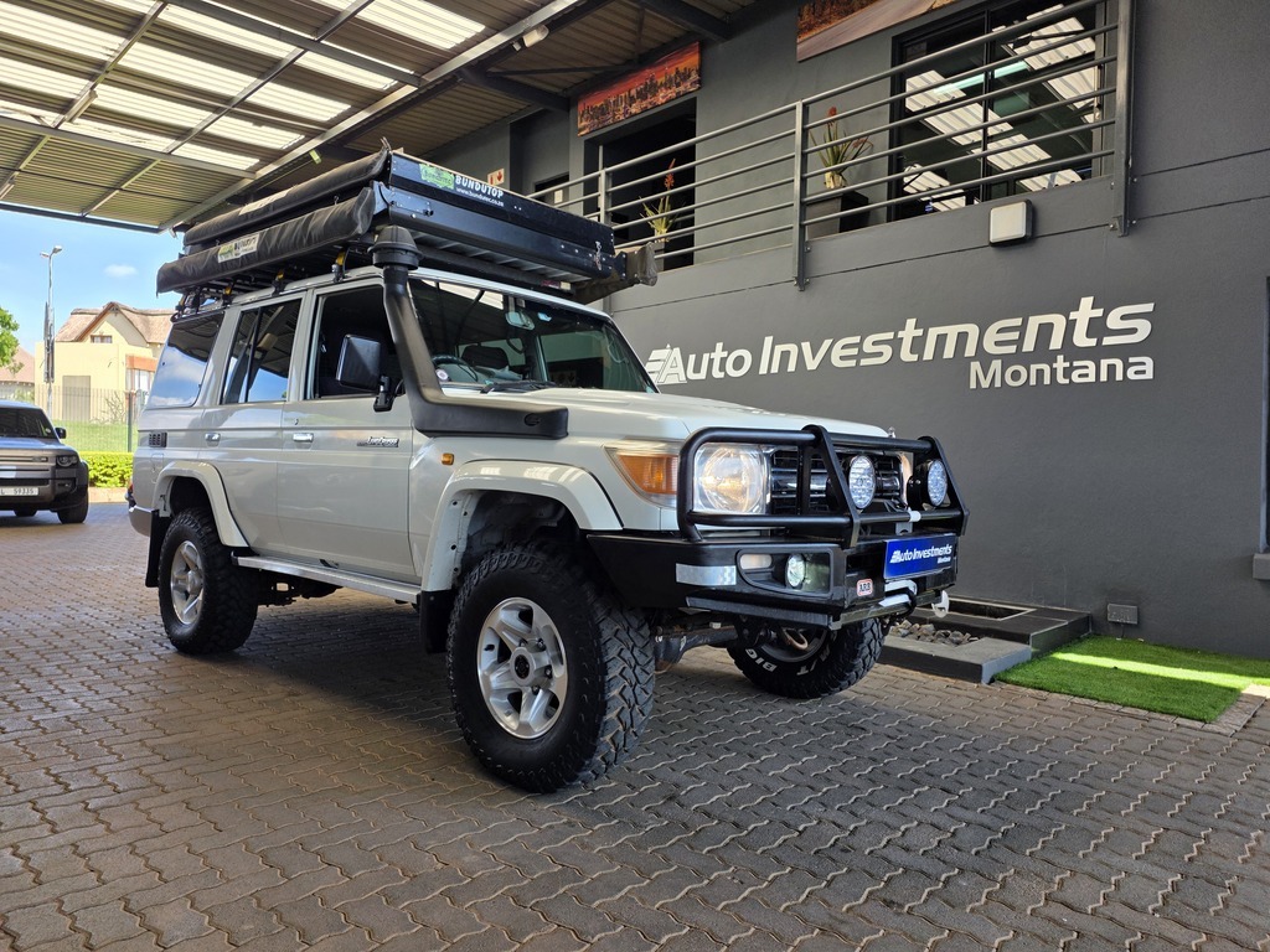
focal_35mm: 23
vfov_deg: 58.9
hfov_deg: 73.9
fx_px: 844
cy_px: 476
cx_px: 635
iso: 50
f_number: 1.7
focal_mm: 6.25
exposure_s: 1/359
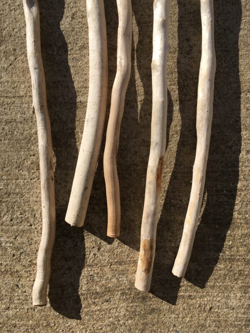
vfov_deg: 61.7
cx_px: 125
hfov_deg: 48.2
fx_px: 279
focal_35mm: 29
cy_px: 166
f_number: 2.2
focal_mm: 4.15
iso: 25
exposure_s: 1/2262
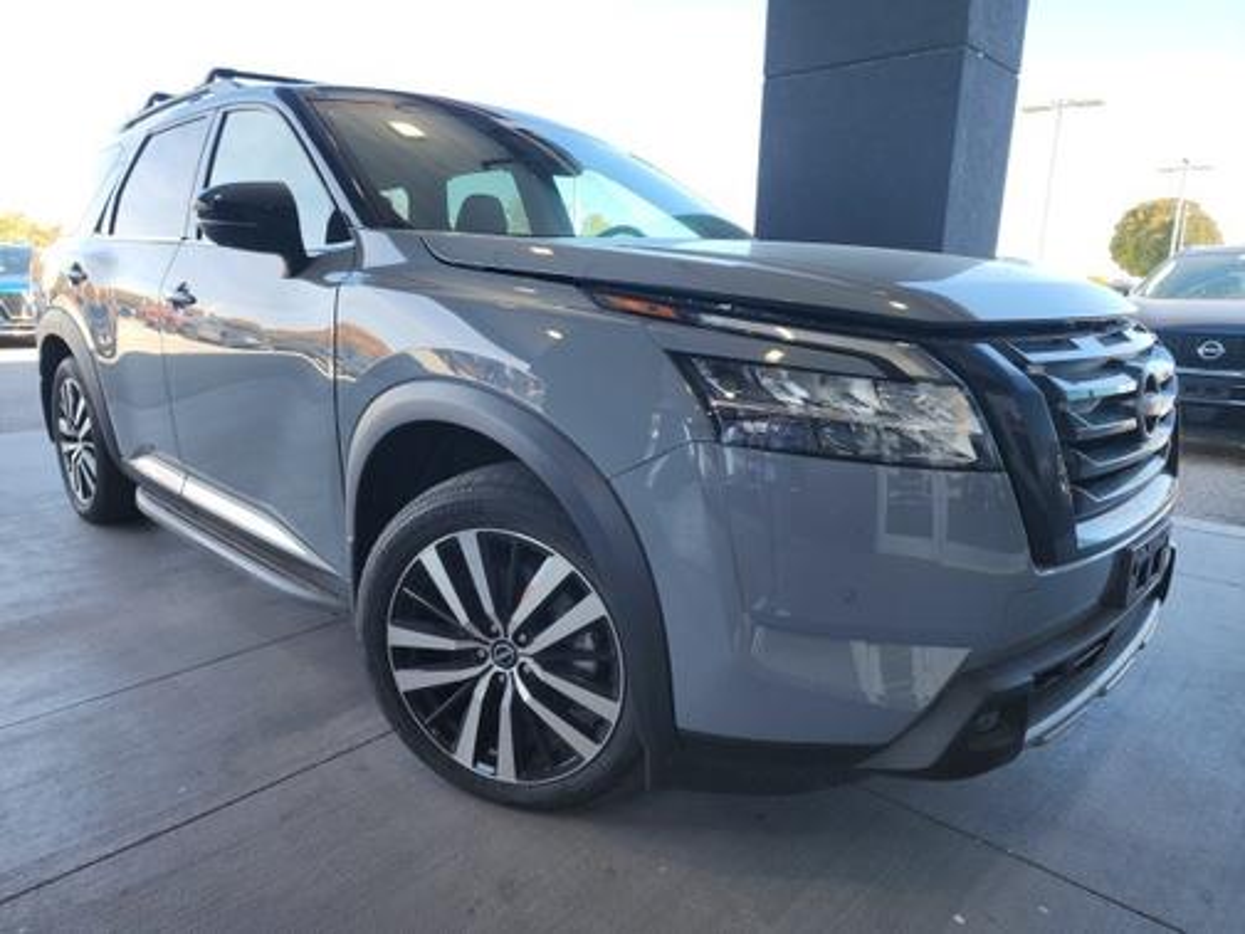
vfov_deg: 58.9
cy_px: 467
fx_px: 827
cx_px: 622
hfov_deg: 73.9
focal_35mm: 23
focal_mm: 6.4
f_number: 1.8
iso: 55
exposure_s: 1/120
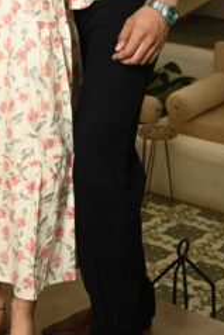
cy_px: -10
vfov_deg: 18.9
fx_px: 979
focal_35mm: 105
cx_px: 87
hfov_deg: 13.1
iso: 640
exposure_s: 1/160
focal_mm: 37
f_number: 7.1
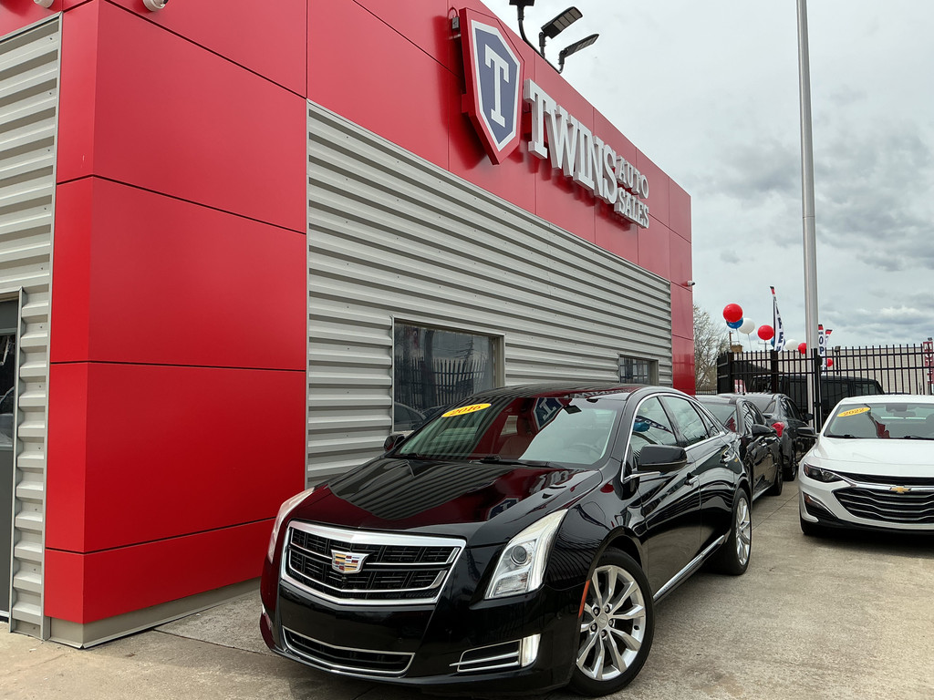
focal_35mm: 29
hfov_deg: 61.7
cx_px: 467
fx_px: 782
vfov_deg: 48.2
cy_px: 350
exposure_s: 1/1451
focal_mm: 3
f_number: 1.8
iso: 25
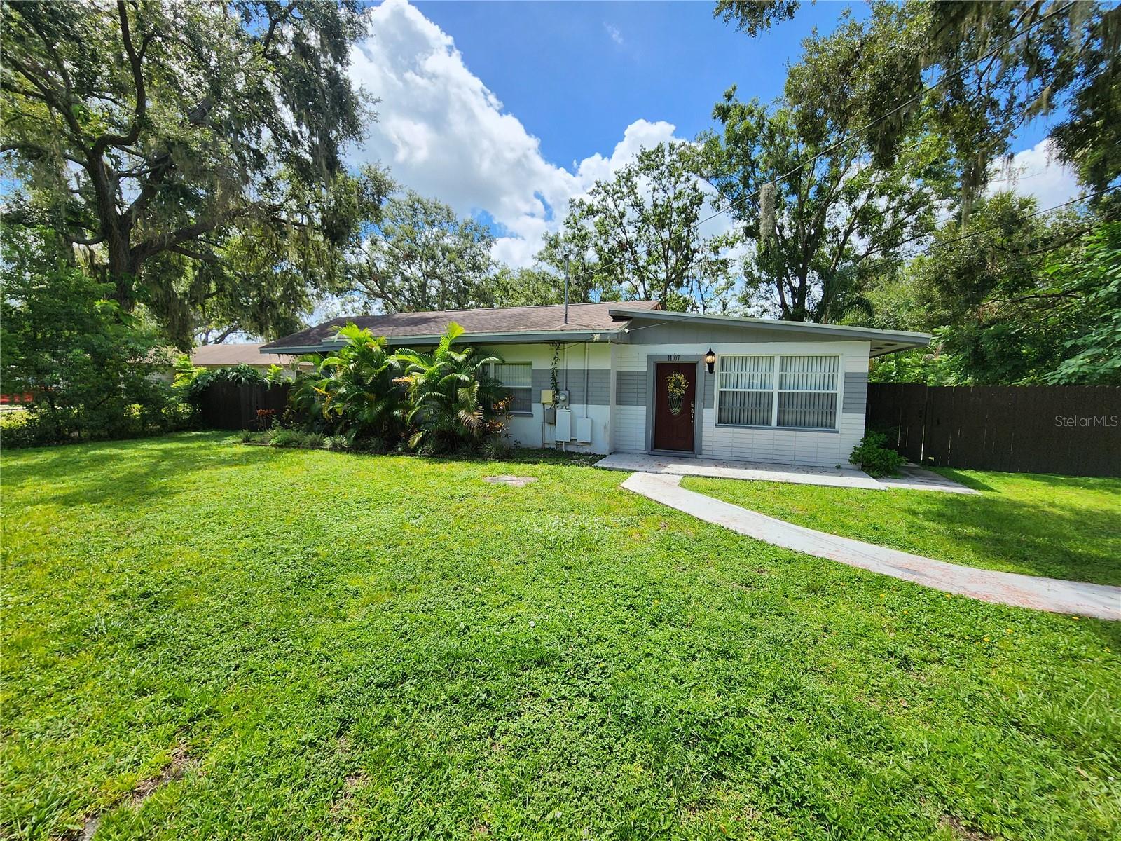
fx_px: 421
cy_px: 420
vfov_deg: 89.9
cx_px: 560
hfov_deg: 106.2
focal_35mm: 13
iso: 50
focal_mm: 2.2
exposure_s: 1/1493
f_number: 2.2
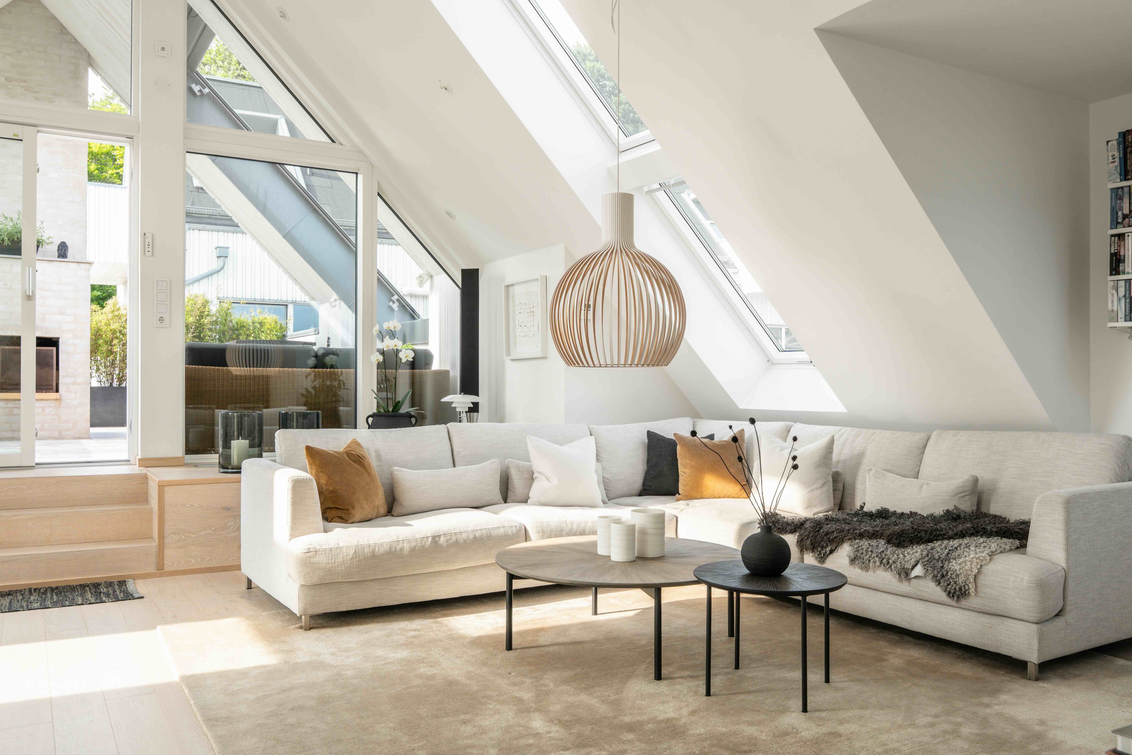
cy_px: 378
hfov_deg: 62.8
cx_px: 566
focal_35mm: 30
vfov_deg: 44.3
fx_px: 928
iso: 200
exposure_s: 1/80
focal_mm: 29.5
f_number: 9
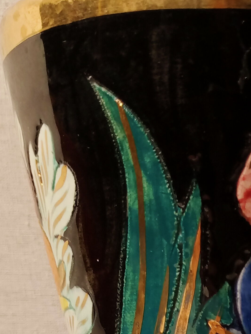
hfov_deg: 17.3
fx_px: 774
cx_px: 322
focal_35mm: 80
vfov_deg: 22.1
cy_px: 423
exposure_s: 1/33.3
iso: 362
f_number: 1.8
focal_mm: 4.05
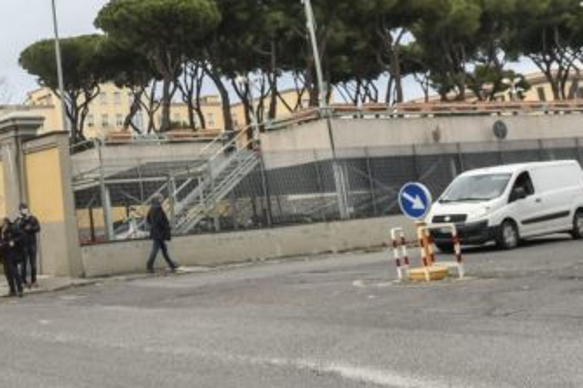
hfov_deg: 33.6
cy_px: 27
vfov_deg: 23.8
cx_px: 21
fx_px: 890
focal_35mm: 55
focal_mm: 24
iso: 320
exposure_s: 1/160
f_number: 5
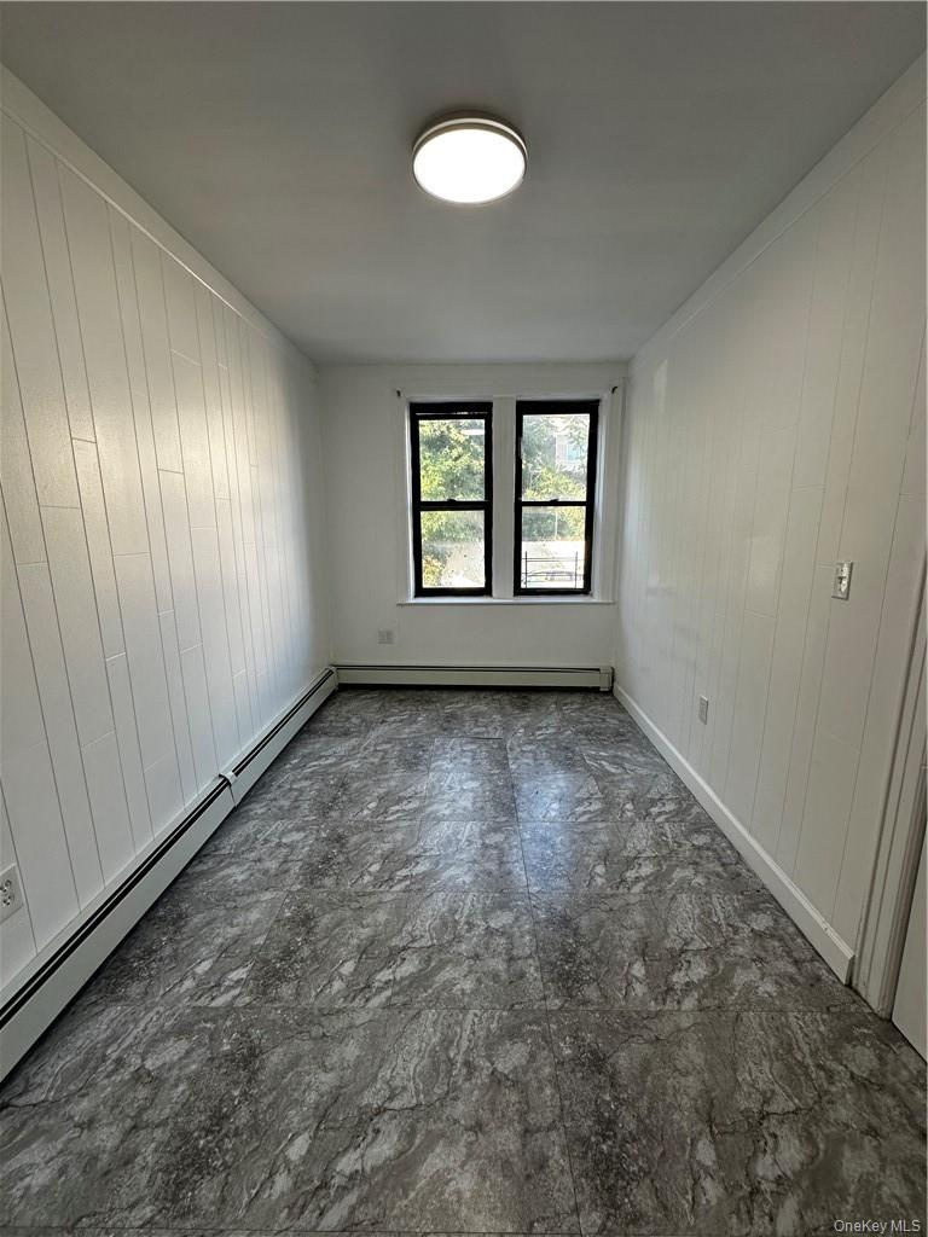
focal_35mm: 14
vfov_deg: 102.1
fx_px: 500
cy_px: 618
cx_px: 464
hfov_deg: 85.7
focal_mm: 2.22
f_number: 2.2
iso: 80
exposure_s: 1/120
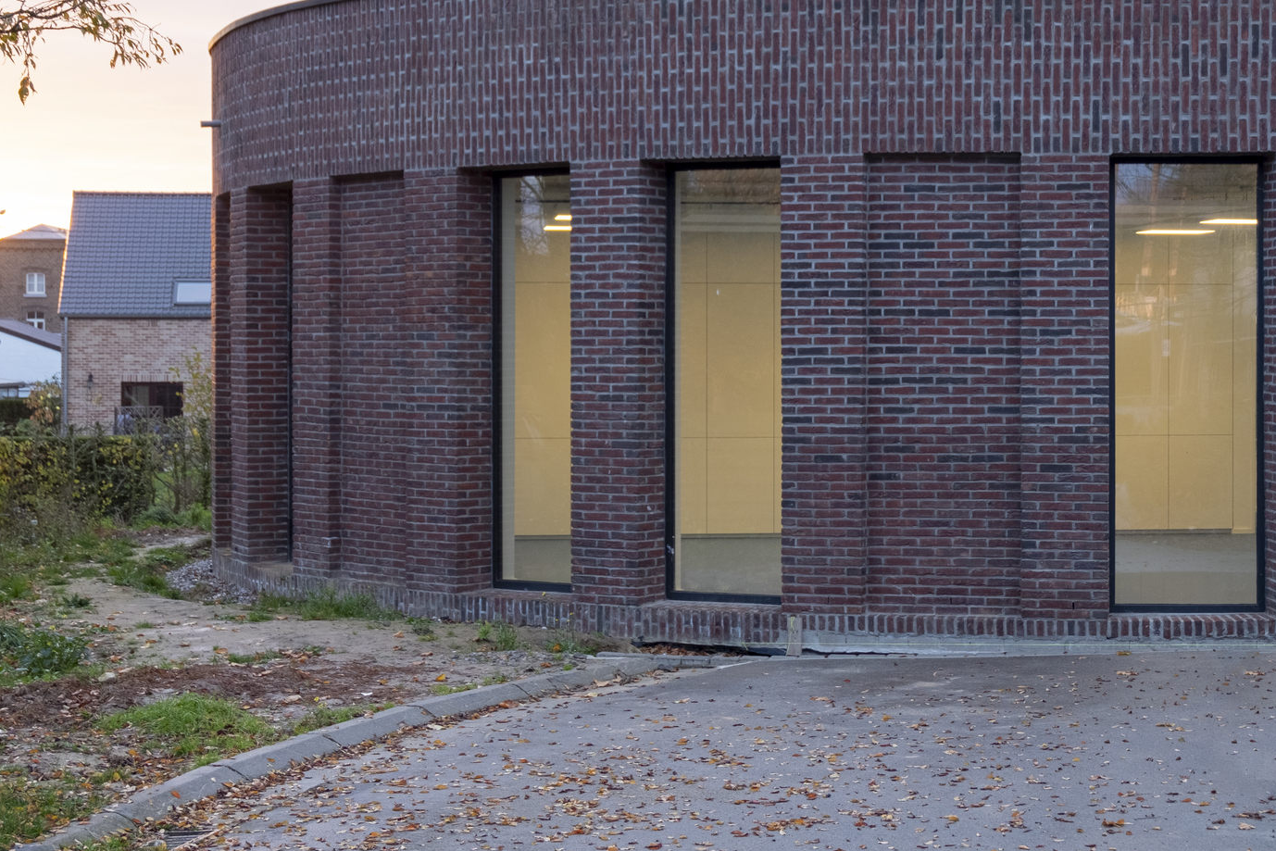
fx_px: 2623
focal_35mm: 74
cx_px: 806
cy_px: 343
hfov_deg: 27.2
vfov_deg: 18.4
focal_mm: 34
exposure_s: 1/30
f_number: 5.6
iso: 400
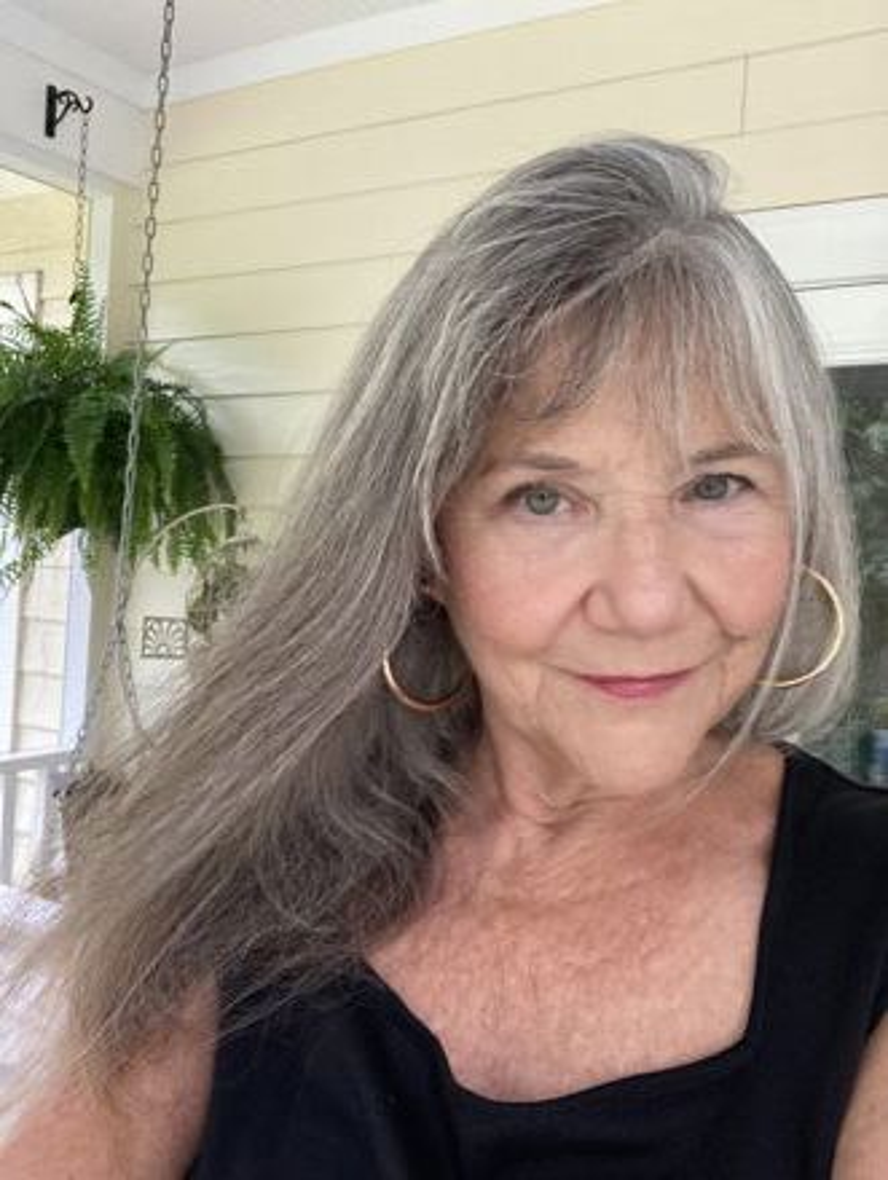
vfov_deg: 56.8
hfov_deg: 44.2
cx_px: 444
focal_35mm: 32
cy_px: 590
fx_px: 1092
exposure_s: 1/60
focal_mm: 2.87
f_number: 2.2
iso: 250
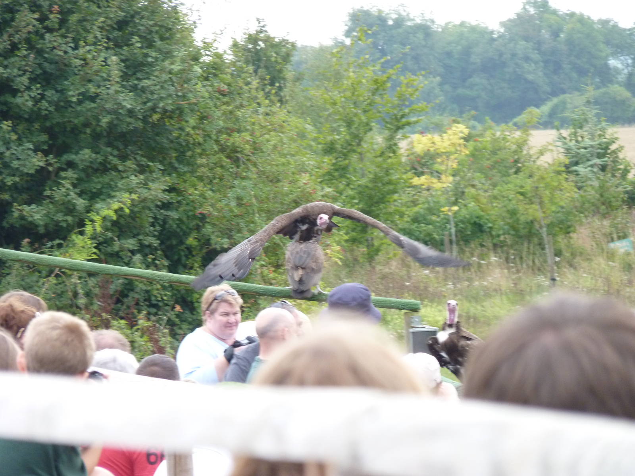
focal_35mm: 278
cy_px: 238
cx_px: 318
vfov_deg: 5.3
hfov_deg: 7.1
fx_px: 5100
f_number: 3.7
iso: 320
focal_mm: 49.3
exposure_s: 1/500
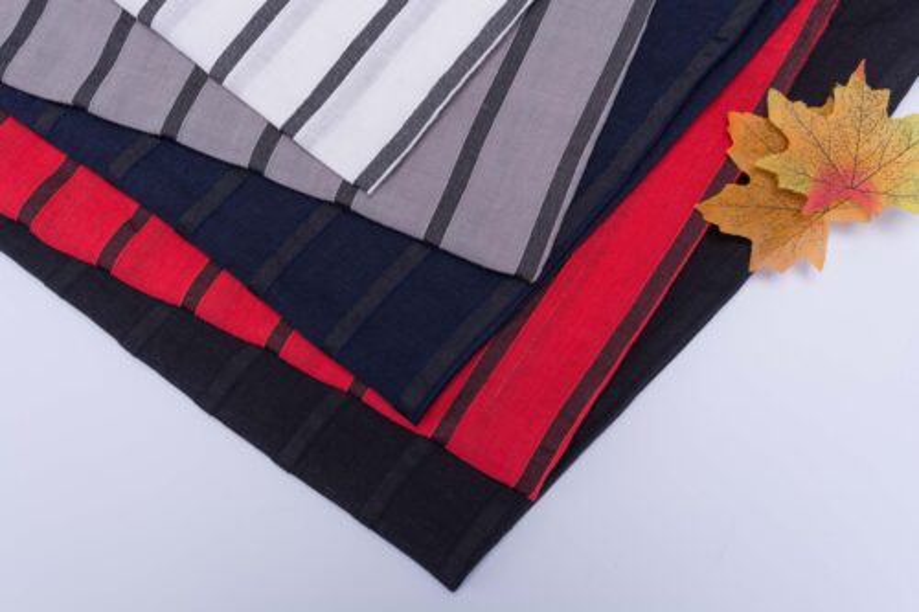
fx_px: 842
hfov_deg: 57.2
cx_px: 460
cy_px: 306
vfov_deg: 39.9
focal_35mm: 33
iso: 100
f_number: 11
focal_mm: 22
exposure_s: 1/125
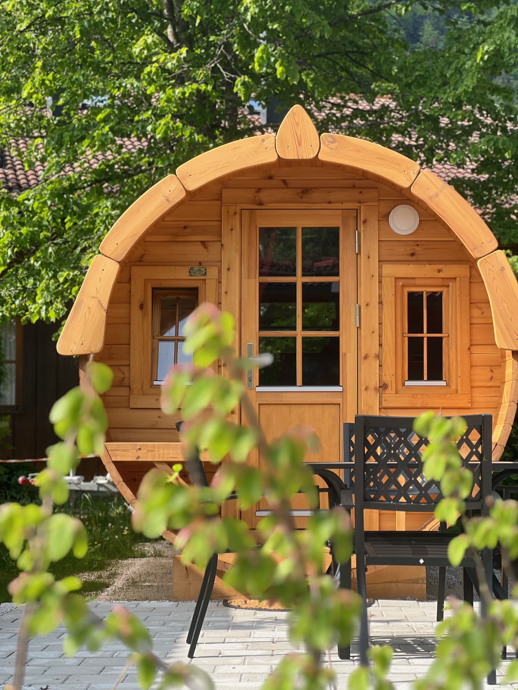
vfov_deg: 25.3
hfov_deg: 19.1
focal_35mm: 77
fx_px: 1536
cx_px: 259
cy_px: 345
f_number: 2.8
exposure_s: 1/153
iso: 25
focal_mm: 9
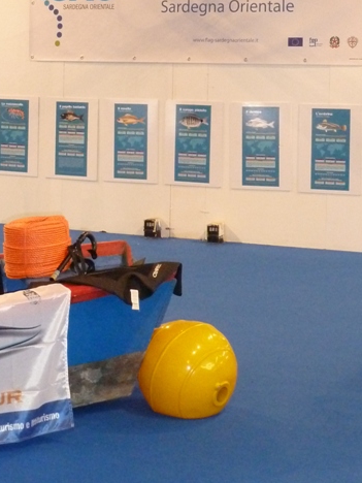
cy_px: 107
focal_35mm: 82
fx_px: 1143
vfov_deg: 23.5
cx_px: 117
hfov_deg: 17.9
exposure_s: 1/30
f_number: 3.6
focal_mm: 6.5
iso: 500
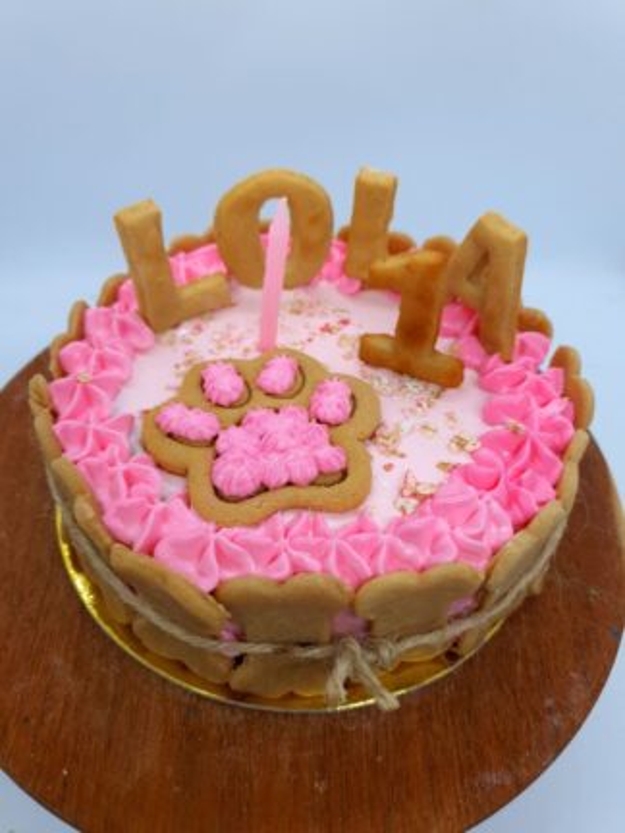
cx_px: 312
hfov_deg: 53.1
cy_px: 416
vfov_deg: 67.3
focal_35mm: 26
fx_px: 626
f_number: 1.5
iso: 50
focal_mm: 4.3
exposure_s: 1/187
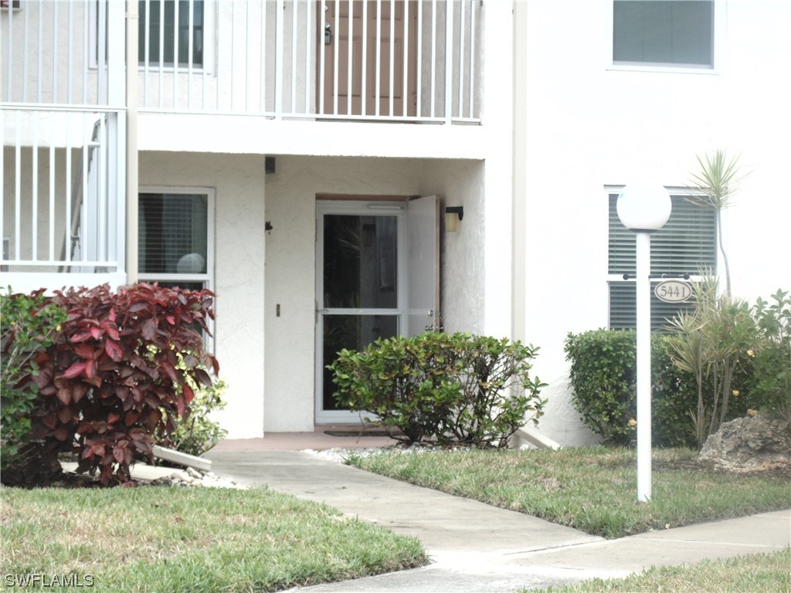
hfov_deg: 20.0
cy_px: 296
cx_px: 396
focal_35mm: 98
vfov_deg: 15.1
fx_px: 2239
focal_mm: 17.5
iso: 80
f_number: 4.6
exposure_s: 1/200
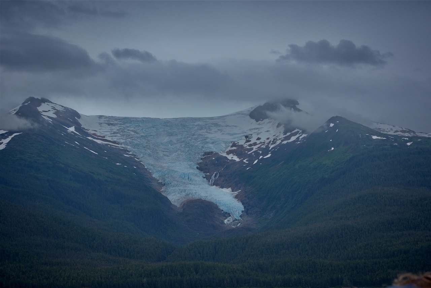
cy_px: 144
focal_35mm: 86
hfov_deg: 23.6
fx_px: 1030
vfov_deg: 15.9
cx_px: 216
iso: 100
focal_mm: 86
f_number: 10
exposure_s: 1/400
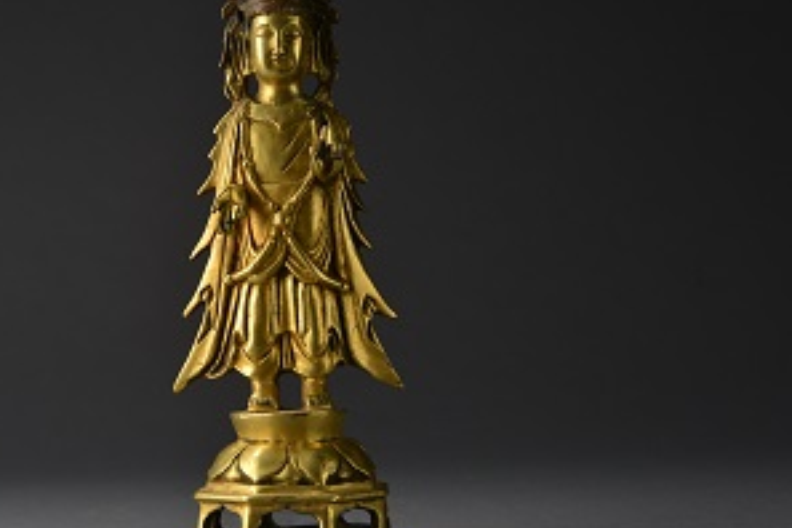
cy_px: 237
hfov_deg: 25.9
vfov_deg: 17.5
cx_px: 280
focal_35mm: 78
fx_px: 1716
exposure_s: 1/13
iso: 400
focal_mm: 58
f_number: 11
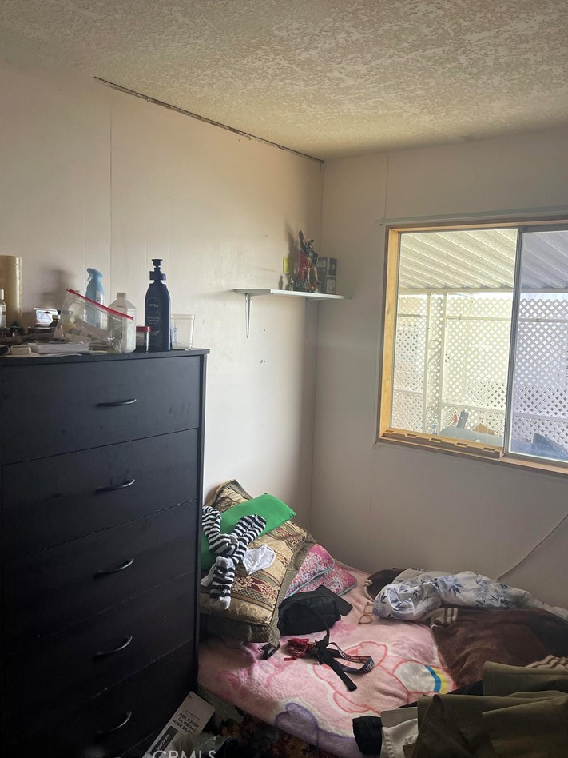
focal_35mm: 27
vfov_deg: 65.3
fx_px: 591
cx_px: 301
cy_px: 360
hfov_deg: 51.3
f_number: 1.6
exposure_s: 1/121
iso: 125
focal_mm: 5.1
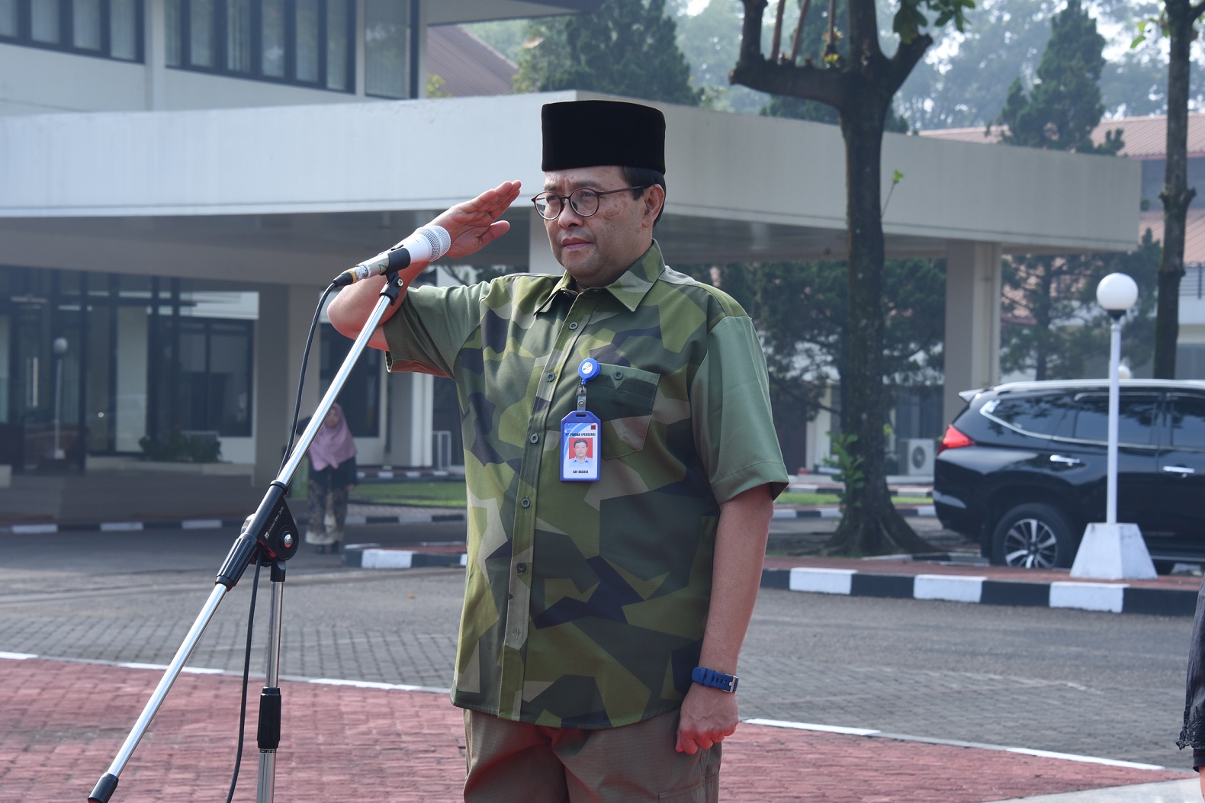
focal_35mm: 98
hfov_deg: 20.8
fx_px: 3280
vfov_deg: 14.0
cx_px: 602
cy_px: 402
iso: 640
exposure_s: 1/160
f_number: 13
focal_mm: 98
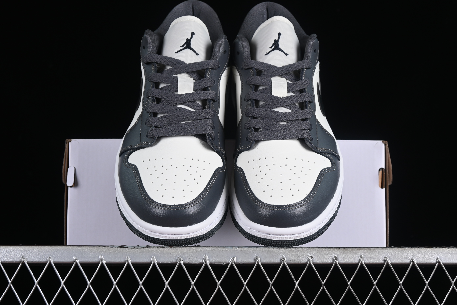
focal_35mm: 75
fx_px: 952
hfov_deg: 27.0
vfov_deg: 18.2
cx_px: 228
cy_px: 152
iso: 160
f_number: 7.1
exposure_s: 1/60
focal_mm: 50
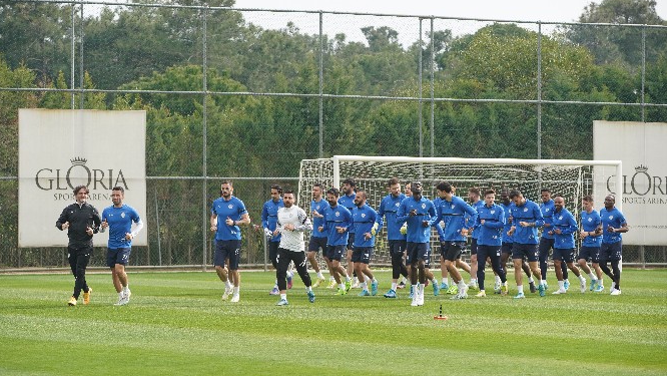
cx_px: 332
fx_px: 2795
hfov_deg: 13.6
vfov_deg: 7.7
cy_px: 183
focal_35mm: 158
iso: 1000
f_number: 5.6
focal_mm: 150
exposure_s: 1/2000
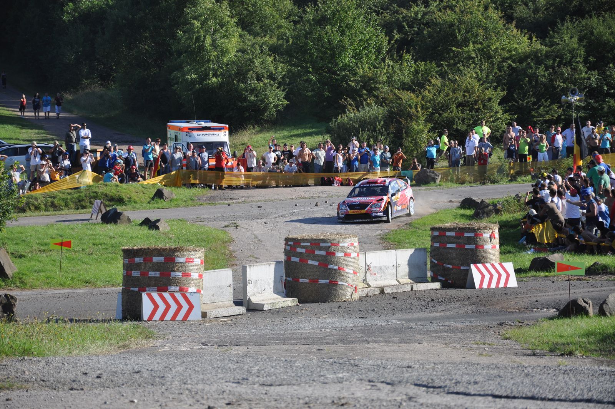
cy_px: 204
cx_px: 308
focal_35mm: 158
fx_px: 2687
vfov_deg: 8.7
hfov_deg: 13.1
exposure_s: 1/640
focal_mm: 105
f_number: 6.3
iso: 200
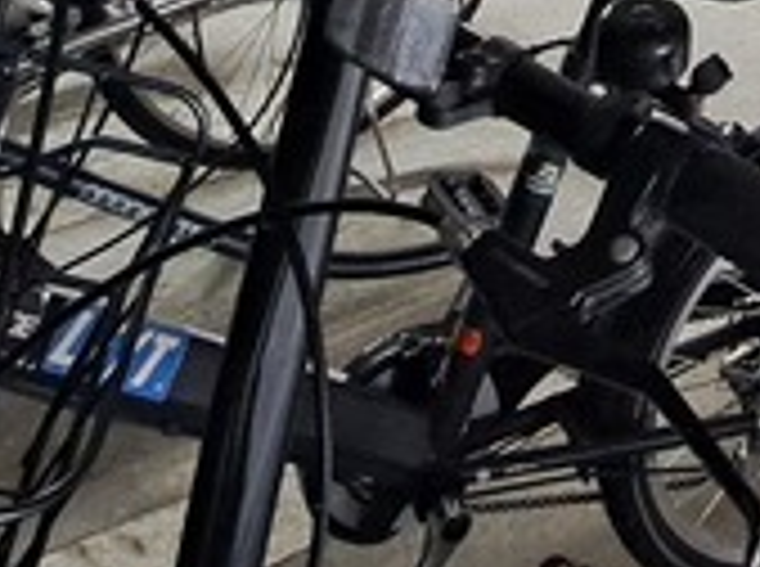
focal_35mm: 74
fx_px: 1621
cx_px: 845
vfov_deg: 15.7
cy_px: -562
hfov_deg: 24.5
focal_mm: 1.74
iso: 250
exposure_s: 1/24
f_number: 2.2
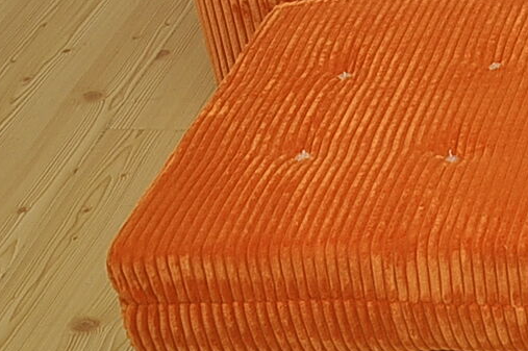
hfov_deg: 13.3
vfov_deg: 10.1
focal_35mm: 133
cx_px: 1056
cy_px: -120
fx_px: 1950
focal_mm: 21
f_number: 5
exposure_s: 1/200
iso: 200
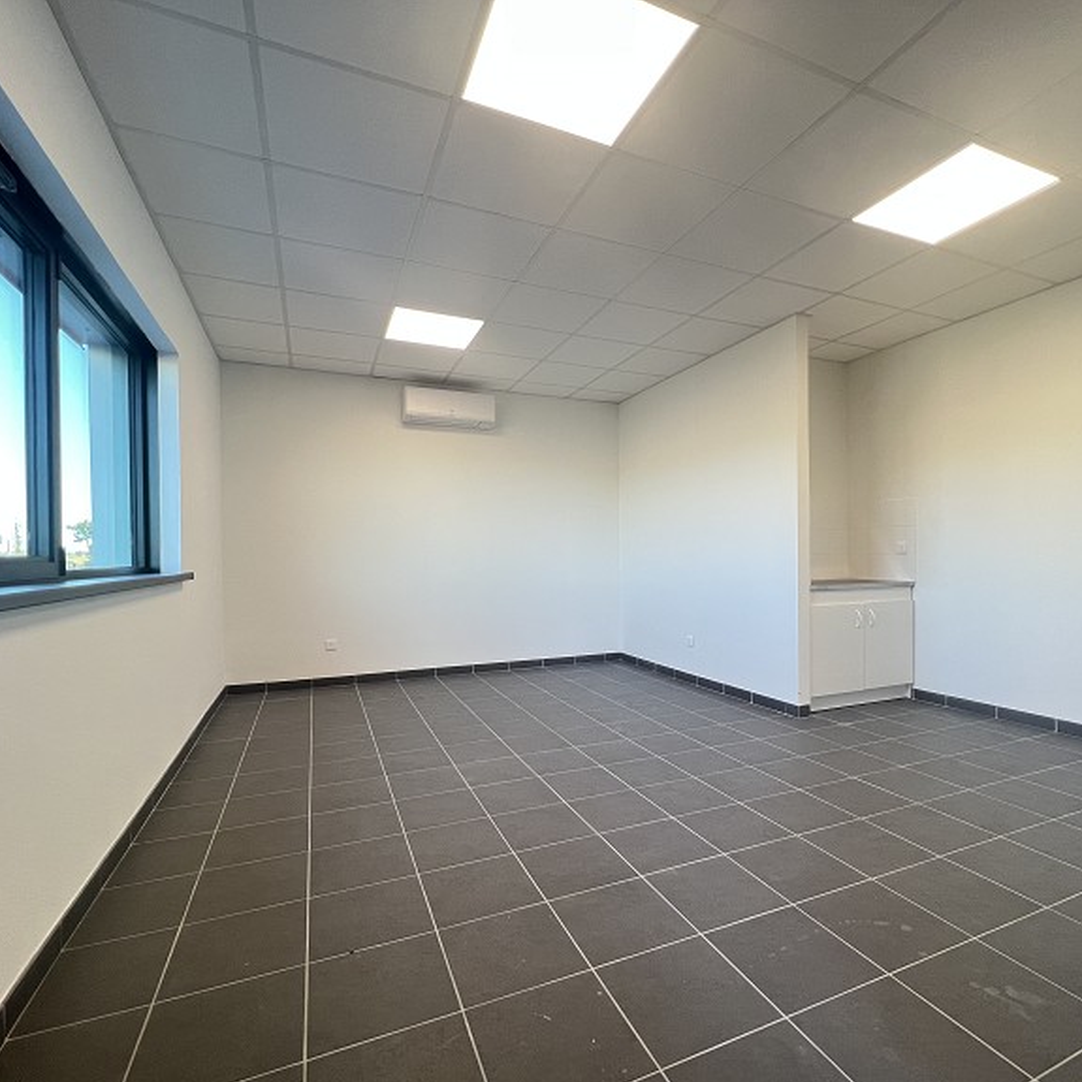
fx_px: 566
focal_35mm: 16
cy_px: 563
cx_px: 587
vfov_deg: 87.4
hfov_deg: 87.2
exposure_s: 1/100
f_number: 1.8
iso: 100
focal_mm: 1.57
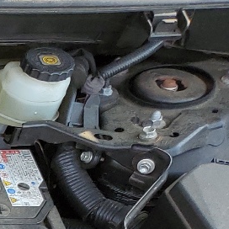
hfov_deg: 10.4
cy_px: 419
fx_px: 1010
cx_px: -386
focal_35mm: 135
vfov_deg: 11.9
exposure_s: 1/333
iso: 50
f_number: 1.5
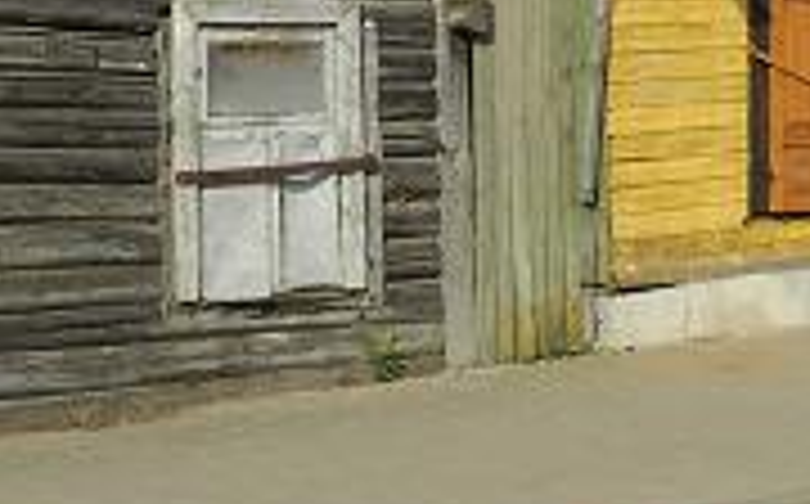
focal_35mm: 136
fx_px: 2998
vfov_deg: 9.4
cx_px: 567
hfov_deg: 15.3
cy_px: -148
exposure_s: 1/1000
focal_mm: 9.7
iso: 100
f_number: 3.5
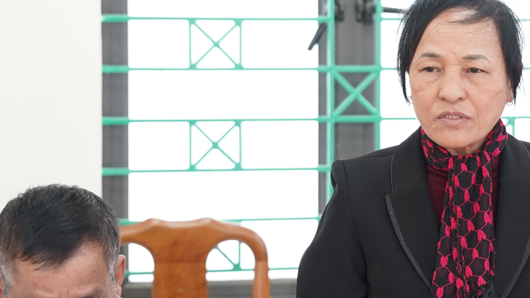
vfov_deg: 7.8
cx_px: 446
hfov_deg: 13.7
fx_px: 2185
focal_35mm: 155
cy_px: 105
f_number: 2.8
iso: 1000
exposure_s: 1/100
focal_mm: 52.5
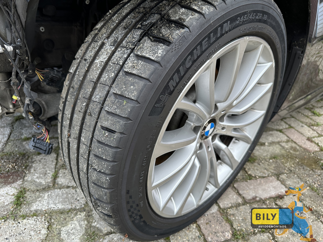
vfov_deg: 56.8
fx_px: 224
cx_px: 162
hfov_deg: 71.6
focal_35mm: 24
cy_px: 121
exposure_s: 1/209
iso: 64
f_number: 1.78
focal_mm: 6.86
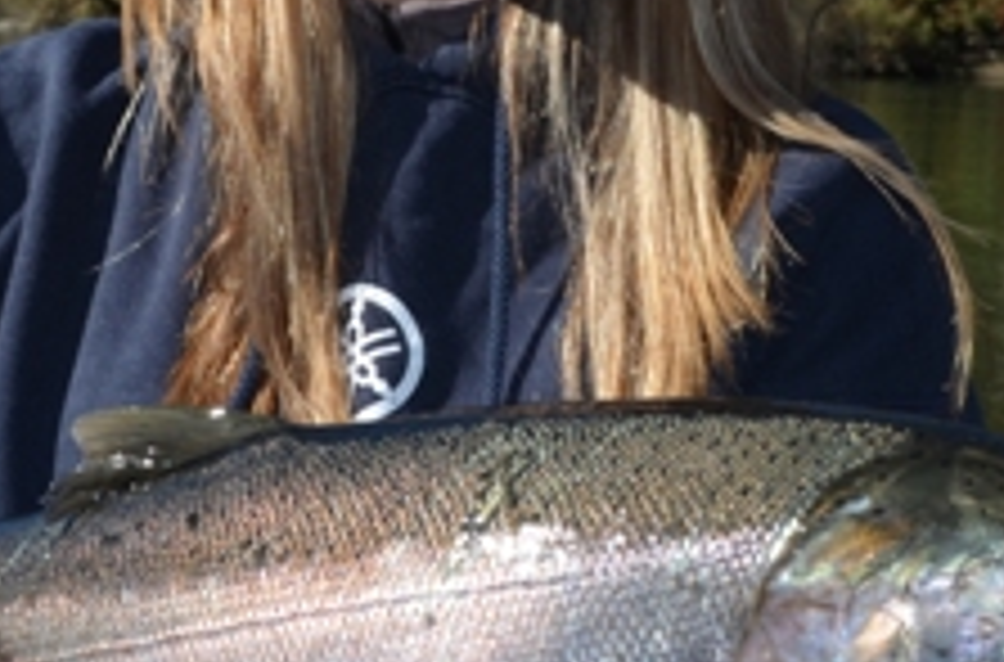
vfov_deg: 9.8
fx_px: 3835
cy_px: 189
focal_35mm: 138
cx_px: 536
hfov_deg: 14.9
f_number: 10
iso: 100
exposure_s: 1/200
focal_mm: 32
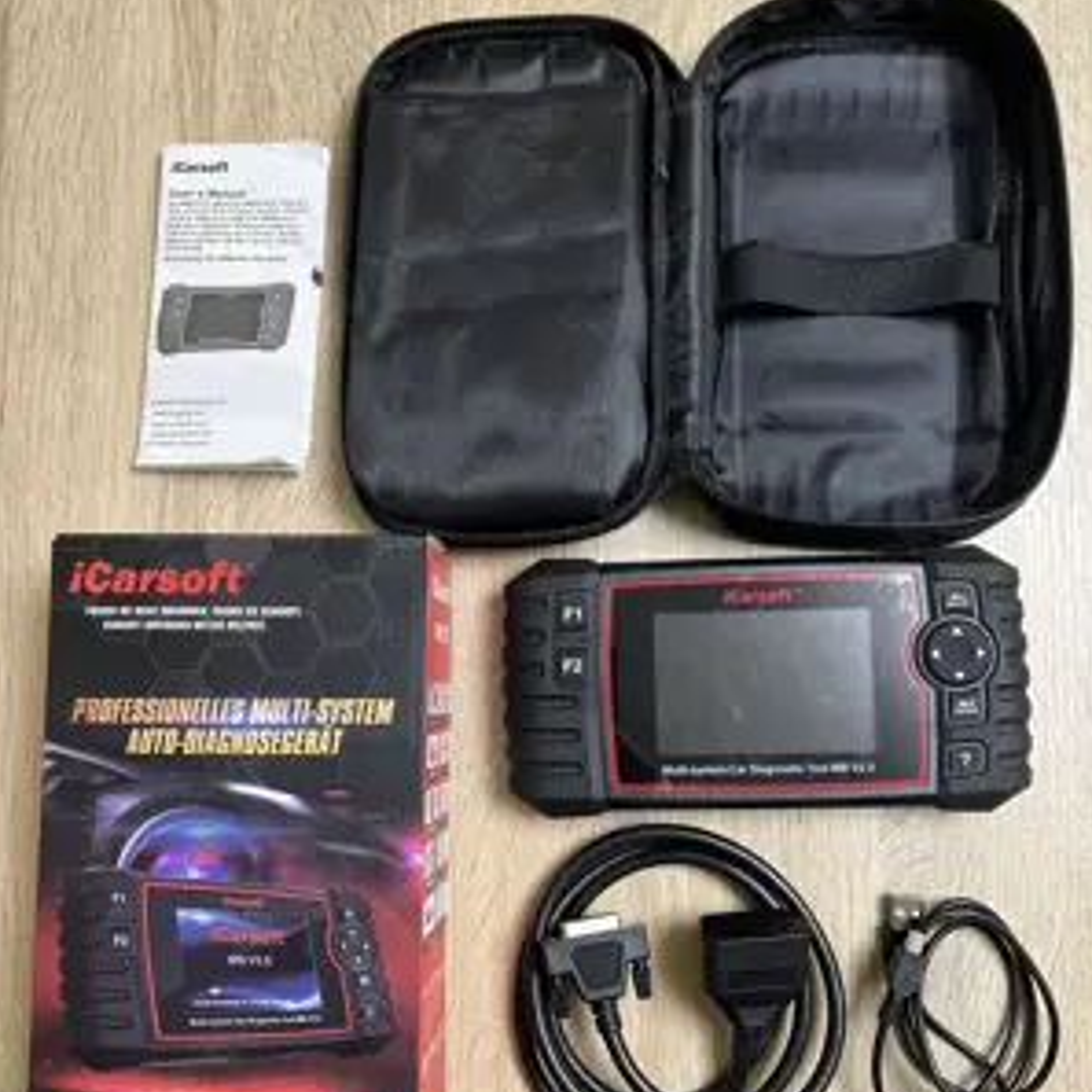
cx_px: 544
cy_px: 588
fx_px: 1106
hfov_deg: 52.5
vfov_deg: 52.5
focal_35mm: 31
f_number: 1.5
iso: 160
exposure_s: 1/60
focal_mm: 5.7
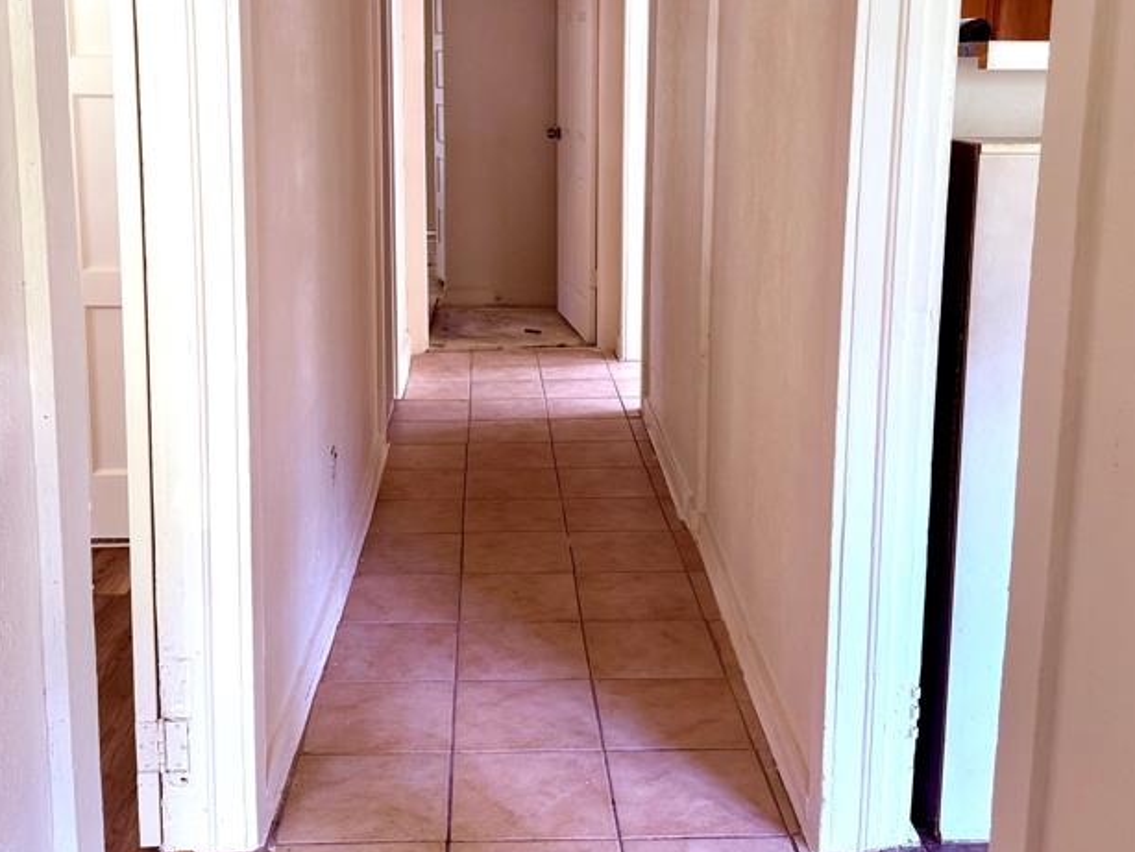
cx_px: 512
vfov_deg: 35.6
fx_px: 1312
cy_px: 281
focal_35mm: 40
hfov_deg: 46.7
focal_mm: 6.76
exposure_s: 1/96
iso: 200
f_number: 1.78
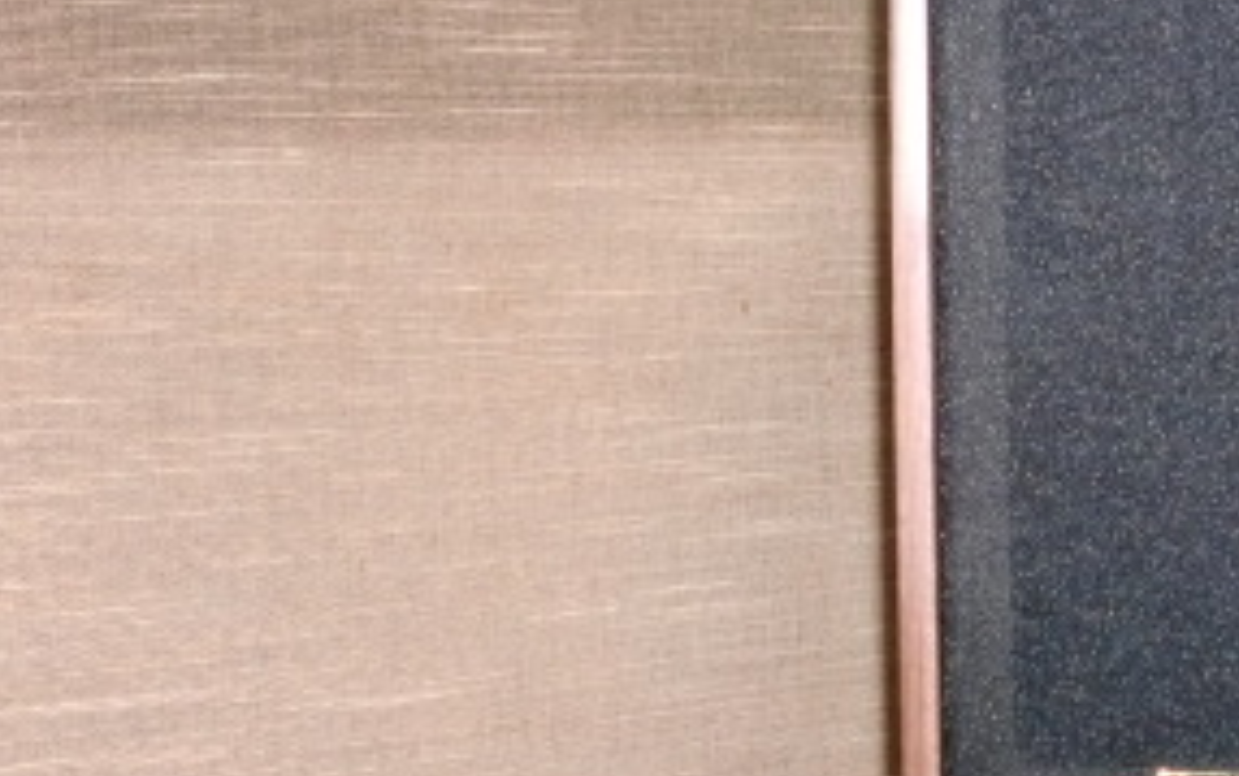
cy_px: 277
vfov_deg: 15.7
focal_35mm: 83
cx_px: 1170
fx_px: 2804
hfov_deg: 24.1
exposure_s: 1/40
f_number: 3.1
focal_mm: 6.3
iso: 400
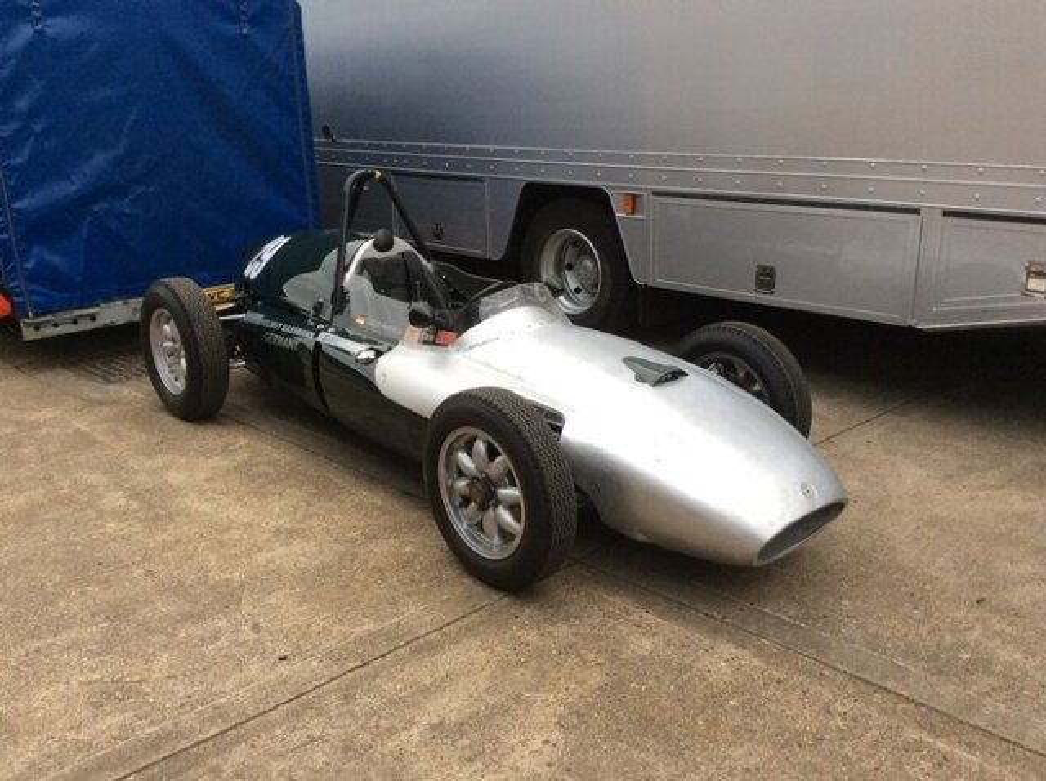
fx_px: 966
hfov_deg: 56.9
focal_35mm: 32
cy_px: 390
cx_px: 523
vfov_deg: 44.1
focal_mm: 3.3
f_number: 2.4
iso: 50
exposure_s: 1/100
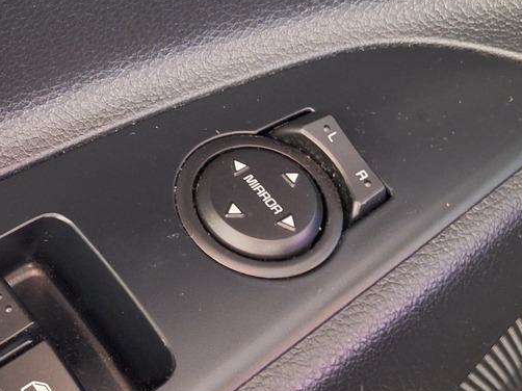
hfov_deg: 28.4
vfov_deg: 22.2
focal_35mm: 66
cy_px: 199
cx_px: 66
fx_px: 995
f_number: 1.8
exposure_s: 1/17
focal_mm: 5.54
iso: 800
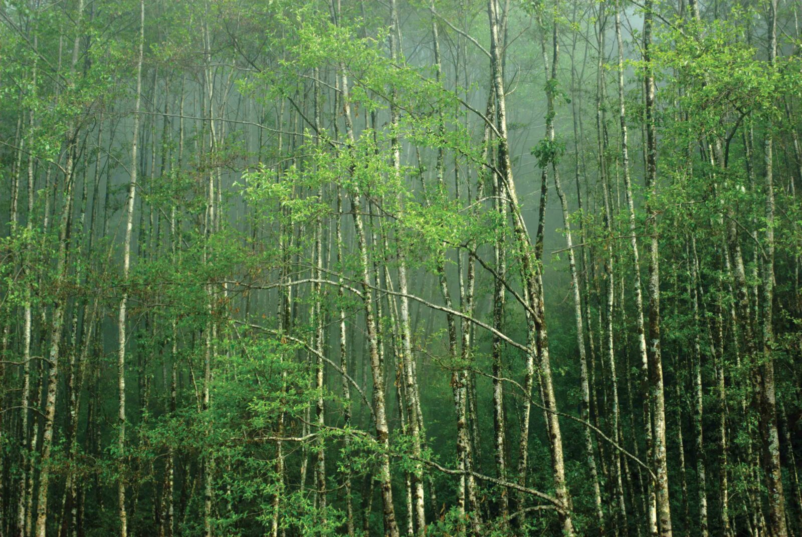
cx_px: 401
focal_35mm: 82
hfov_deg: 24.6
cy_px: 268
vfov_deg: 16.6
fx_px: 1841
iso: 200
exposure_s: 1/400
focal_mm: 55
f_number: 6.3
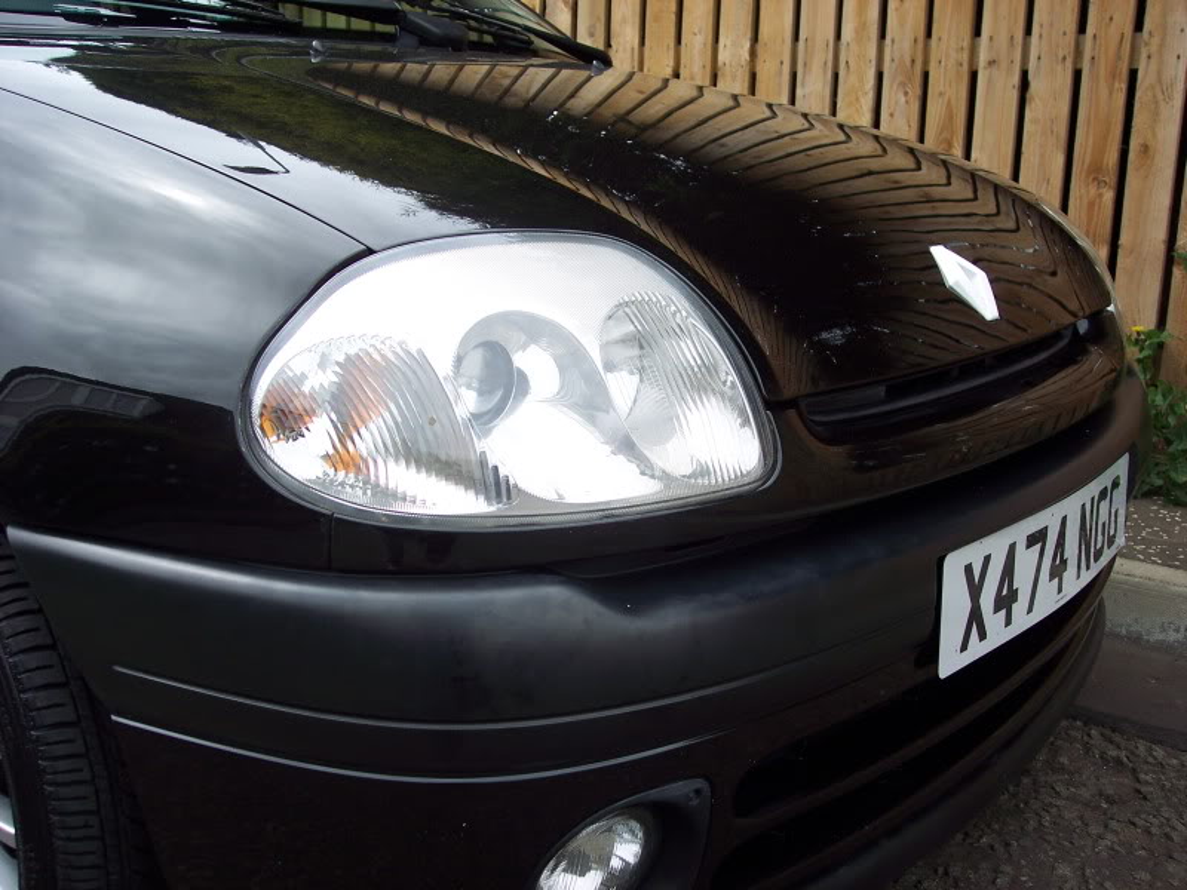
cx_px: 594
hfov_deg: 47.9
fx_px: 1337
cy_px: 445
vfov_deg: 36.8
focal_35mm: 39
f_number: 3.4
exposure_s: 1/250
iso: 100
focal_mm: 8
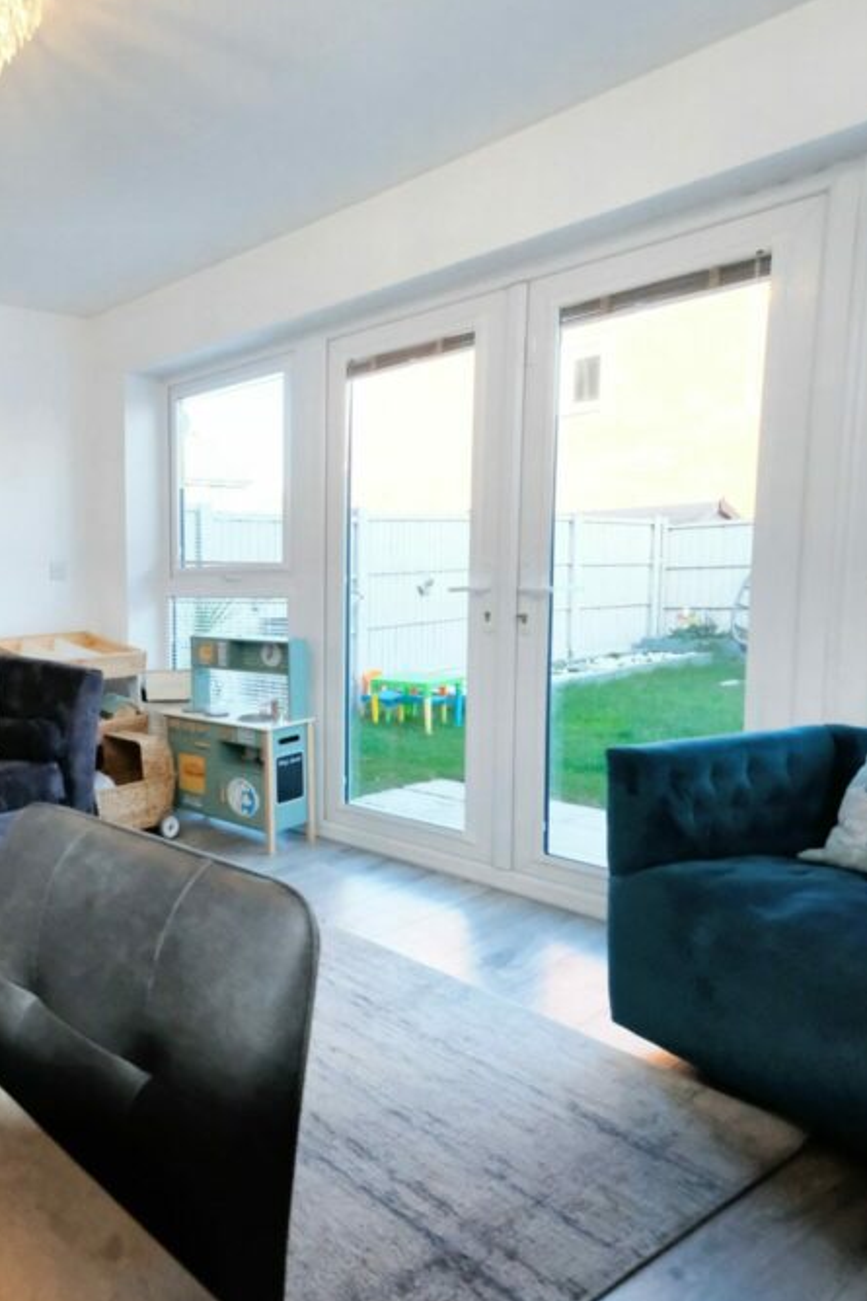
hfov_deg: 45.9
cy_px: 644
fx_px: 831
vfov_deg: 76.1
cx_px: -8
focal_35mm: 23
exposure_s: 1/480
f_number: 5.6
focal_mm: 10
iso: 4000
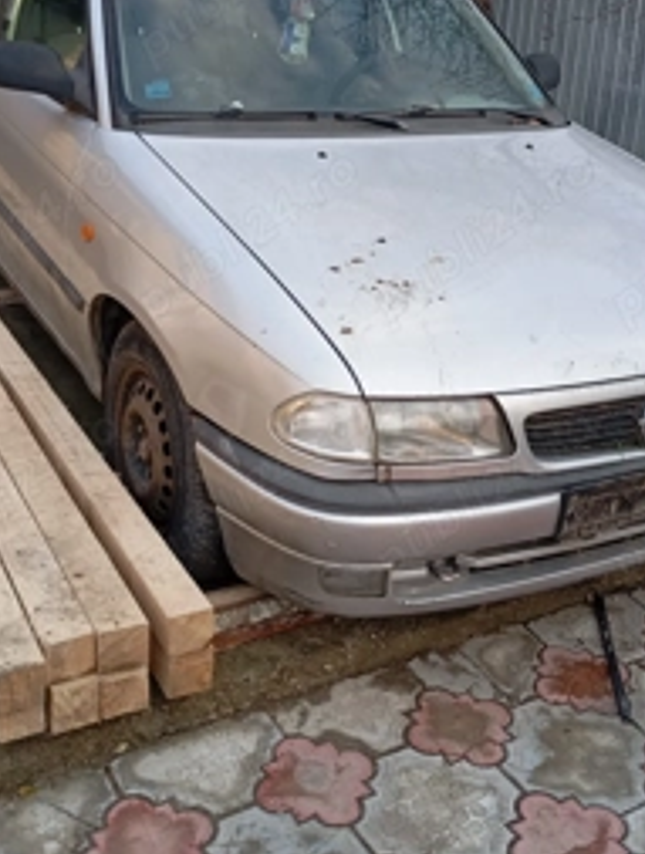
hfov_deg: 33.0
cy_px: 290
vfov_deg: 42.3
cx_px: 365
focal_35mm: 44
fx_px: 1089
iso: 121
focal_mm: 4.27
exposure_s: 1/50
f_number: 1.8
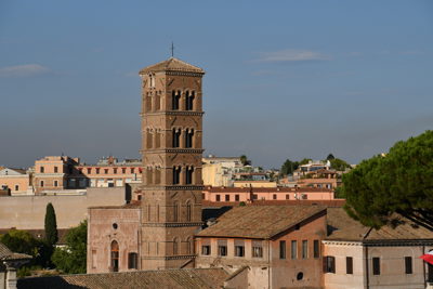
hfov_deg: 19.4
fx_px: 1263
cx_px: 216
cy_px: 144
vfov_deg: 13.1
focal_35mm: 105
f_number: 5.3
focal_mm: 70
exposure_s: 1/6400
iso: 320
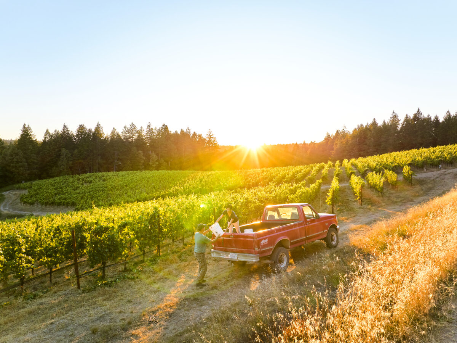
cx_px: 228
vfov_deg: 56.8
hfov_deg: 71.6
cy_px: 172
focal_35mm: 24
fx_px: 317
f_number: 5
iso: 100
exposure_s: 1/100
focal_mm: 12.29
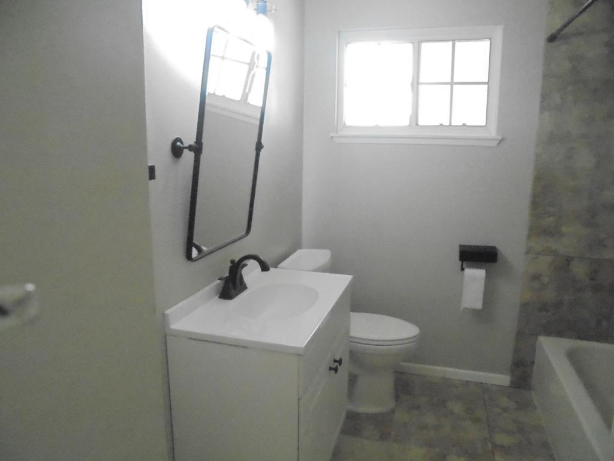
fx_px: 461
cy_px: 230
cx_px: 307
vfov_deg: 53.1
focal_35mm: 26
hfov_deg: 67.3
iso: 1600
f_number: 3.5
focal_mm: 4.6
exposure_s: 1/60
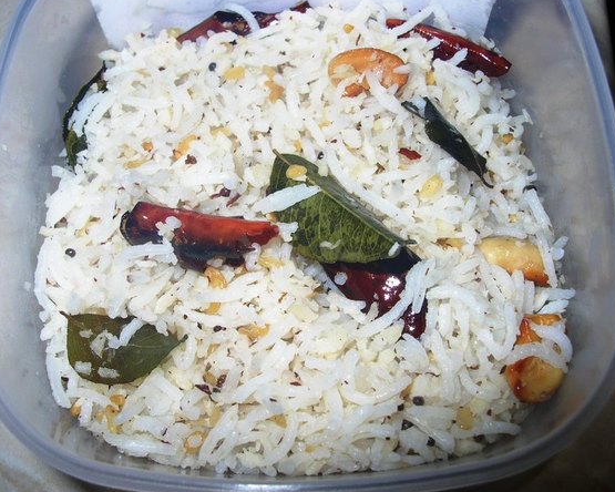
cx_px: 315
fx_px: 692
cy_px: 246
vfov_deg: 39.2
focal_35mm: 38
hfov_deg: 47.9
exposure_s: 1/60.1
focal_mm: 6
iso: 50
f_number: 3.7
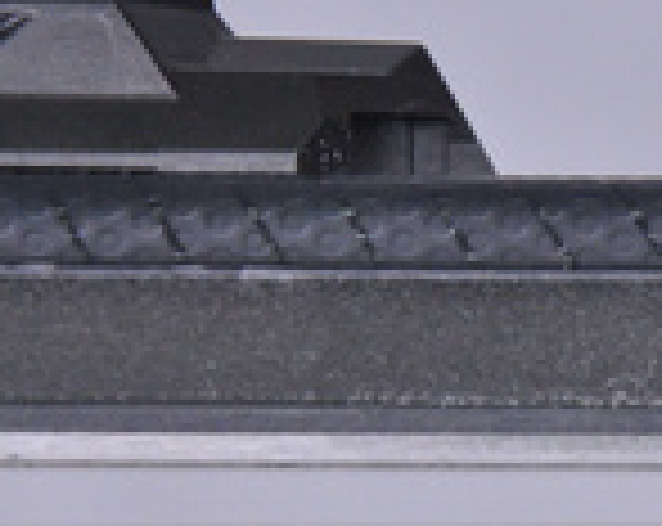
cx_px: 779
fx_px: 8847
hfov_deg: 4.3
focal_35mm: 452
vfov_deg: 3.4
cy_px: 479
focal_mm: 105
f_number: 9.5
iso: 3200
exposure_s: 1/125
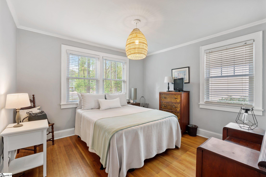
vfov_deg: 73.7
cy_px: 88
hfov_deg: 96.7
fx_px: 118
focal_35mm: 16
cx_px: 133
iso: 250
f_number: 9
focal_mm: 16
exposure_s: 2
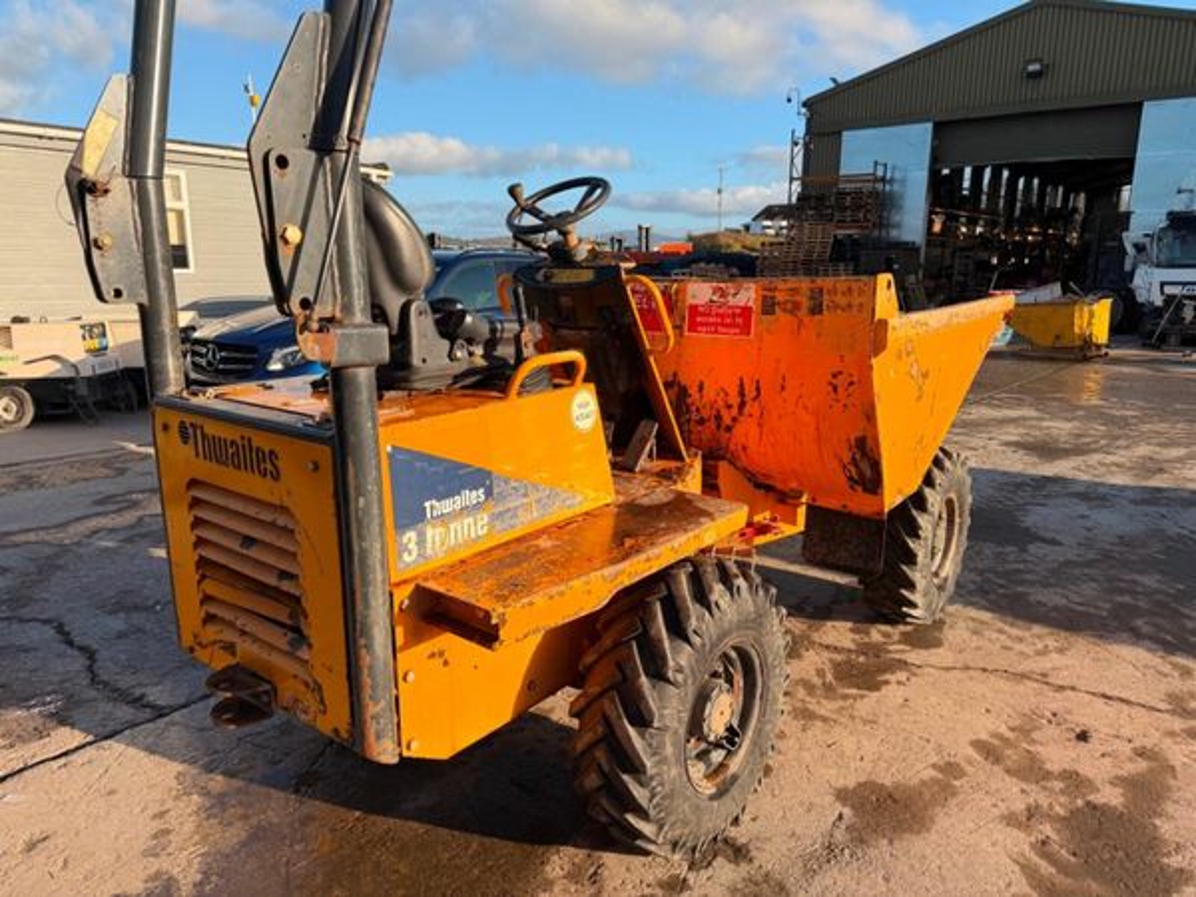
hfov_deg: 71.6
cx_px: 598
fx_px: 829
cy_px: 448
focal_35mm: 24
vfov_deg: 56.8
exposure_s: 1/2907
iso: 80
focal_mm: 6.76
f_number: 1.78
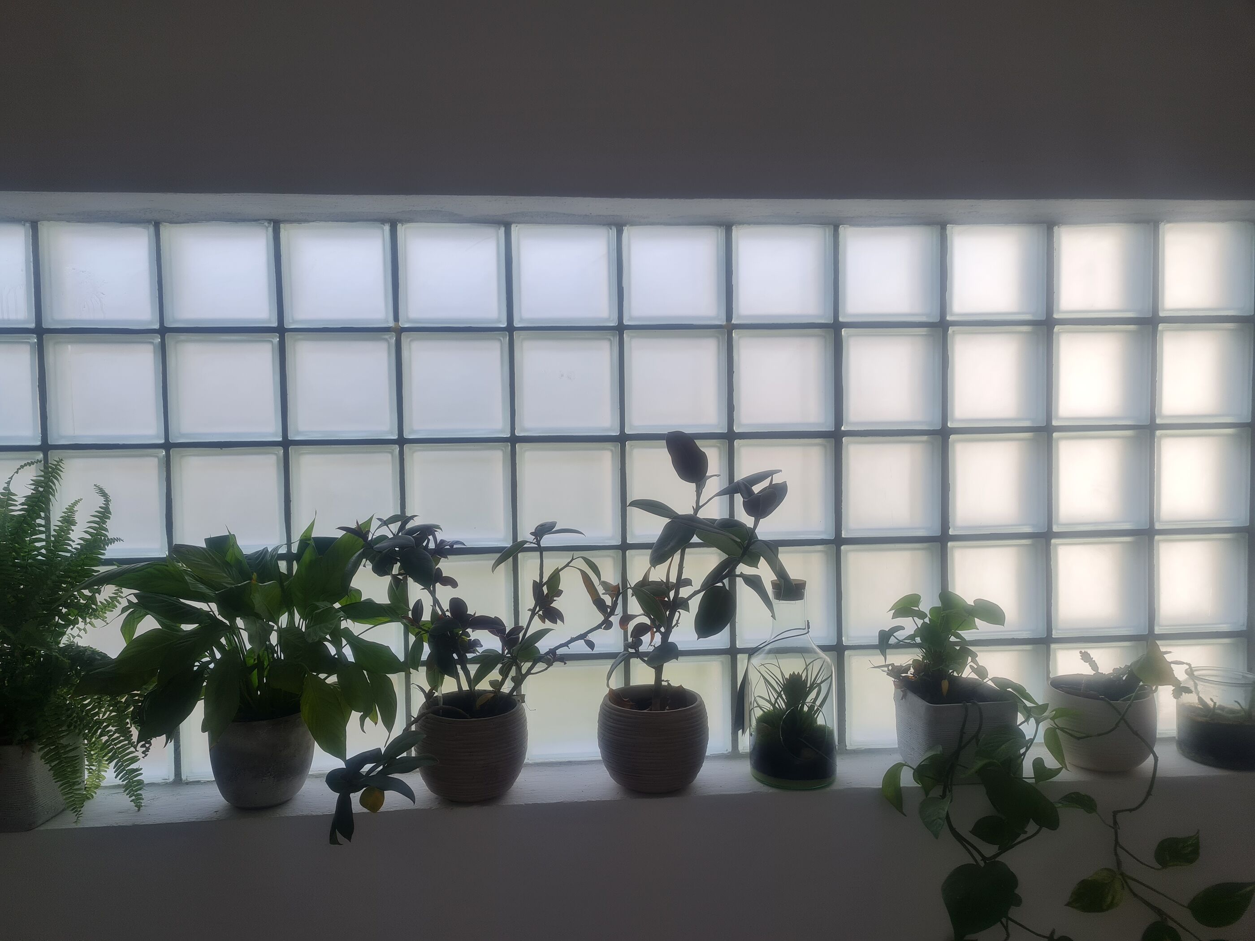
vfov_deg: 53.1
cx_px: 628
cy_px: 470
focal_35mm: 26
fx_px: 943
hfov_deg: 67.3
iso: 50
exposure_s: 1/512
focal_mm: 5.4
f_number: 1.8
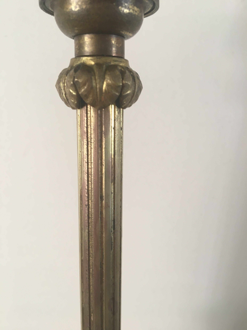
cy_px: 165
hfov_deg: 48.2
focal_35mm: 29
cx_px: 124
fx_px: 276
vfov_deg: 61.7
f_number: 2.2
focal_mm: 4.15
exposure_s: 1/33
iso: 64
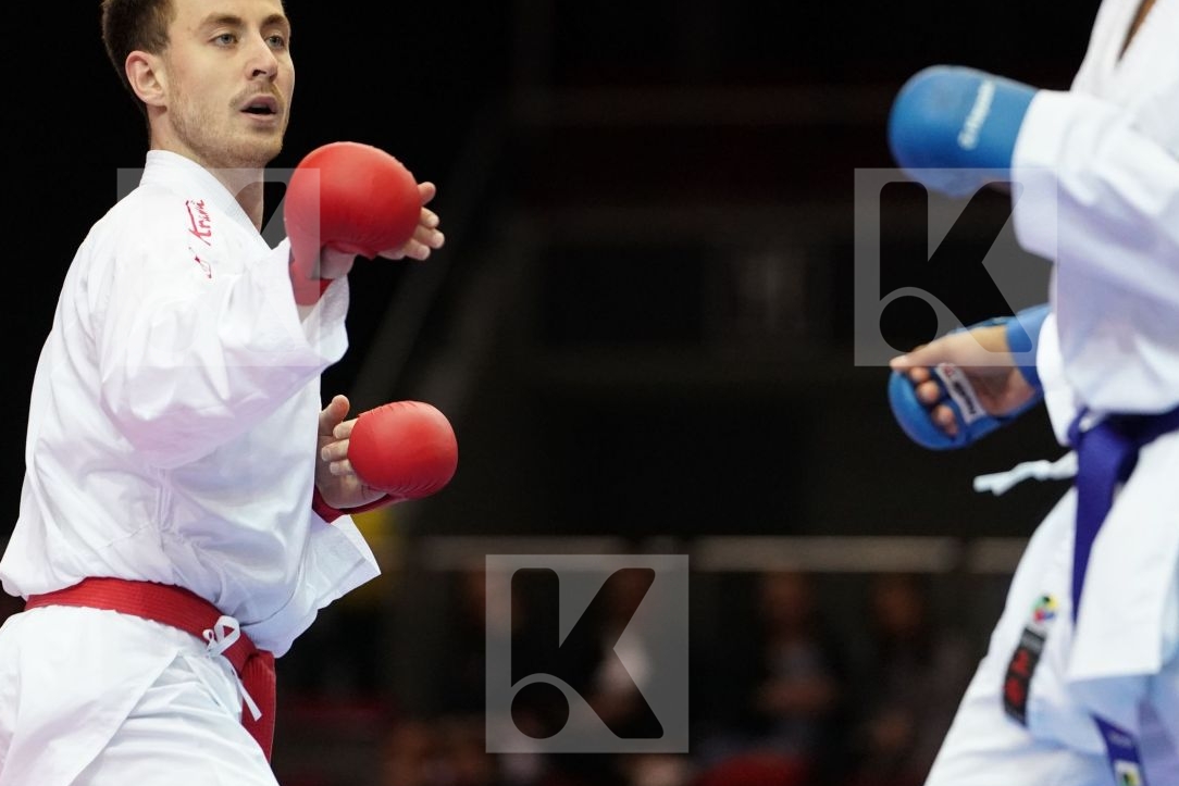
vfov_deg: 4.1
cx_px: 587
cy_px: 267
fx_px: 10874
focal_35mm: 332
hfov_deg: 6.2
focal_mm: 200
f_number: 2.8
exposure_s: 1/1000
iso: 5000
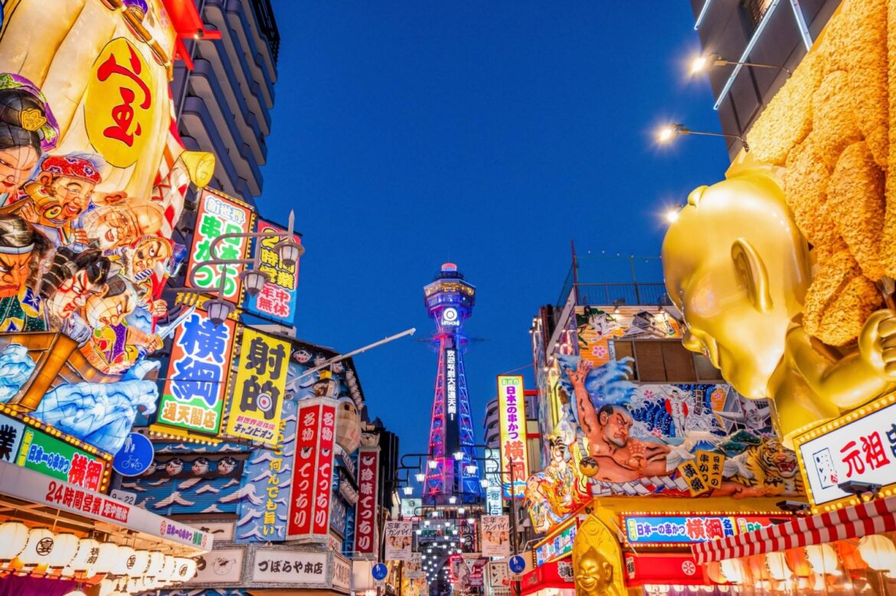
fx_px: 622
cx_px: 448
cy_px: 298
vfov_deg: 51.2
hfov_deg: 71.5
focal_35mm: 25
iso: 400
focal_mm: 16.7
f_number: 5
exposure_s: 1/40
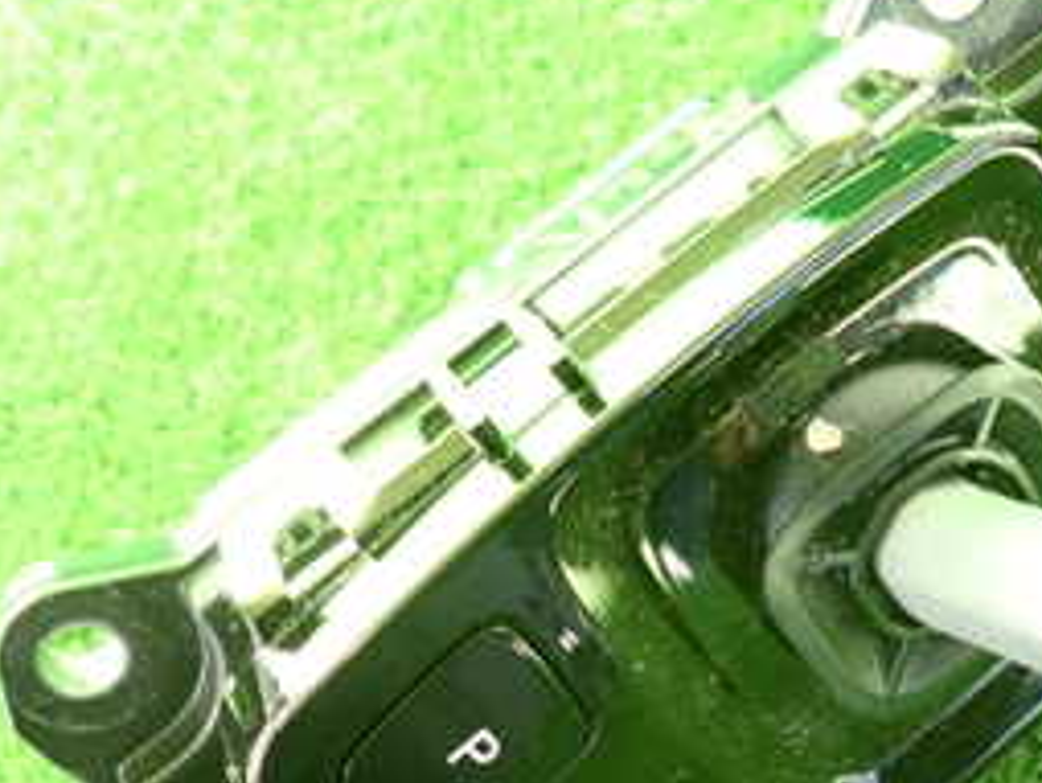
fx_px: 1778
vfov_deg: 24.6
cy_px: 566
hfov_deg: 31.5
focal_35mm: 59
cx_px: 890
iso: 200
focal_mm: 4.5
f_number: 2
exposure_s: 1/30
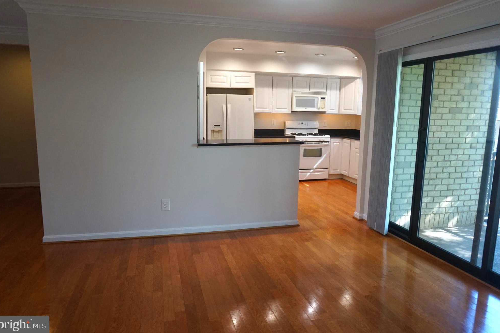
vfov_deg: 51.2
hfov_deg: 71.5
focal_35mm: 25
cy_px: 161
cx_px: 254
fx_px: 347
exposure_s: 1/160
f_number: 4
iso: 640
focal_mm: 16
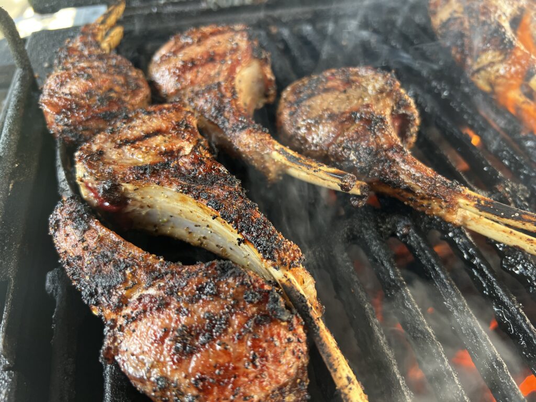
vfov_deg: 53.1
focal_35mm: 26
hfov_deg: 67.3
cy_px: 201
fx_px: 403
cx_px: 268
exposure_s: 1/121
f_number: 1.5
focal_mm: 5.7
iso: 100
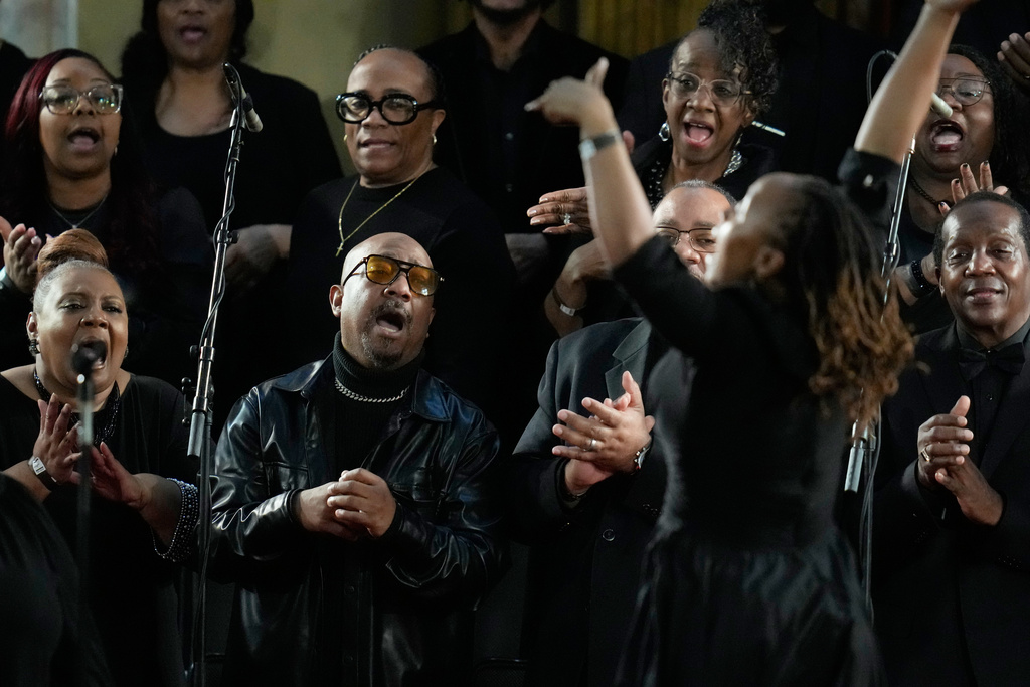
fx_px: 17168
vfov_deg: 2.3
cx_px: 515
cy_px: 344
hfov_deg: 3.4
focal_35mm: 600
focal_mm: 400
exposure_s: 1/1000
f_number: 2.8
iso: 6400
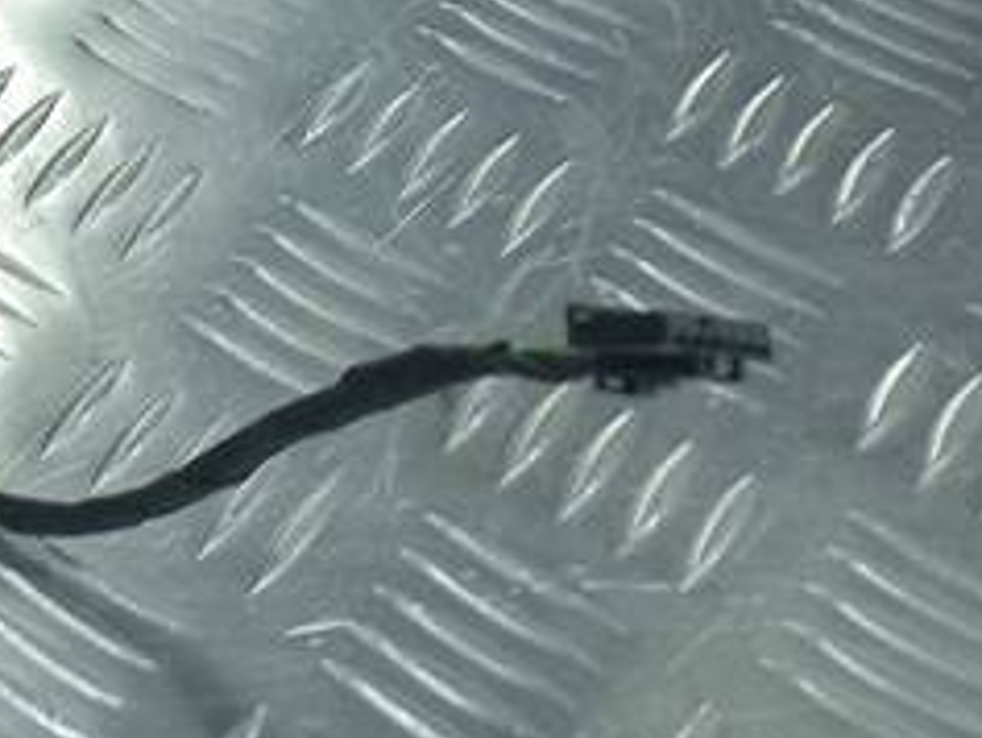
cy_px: -634
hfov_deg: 14.6
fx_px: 3065
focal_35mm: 108
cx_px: -1057
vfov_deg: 12.4
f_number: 1.8
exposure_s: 1/50
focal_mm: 4.6
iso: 40
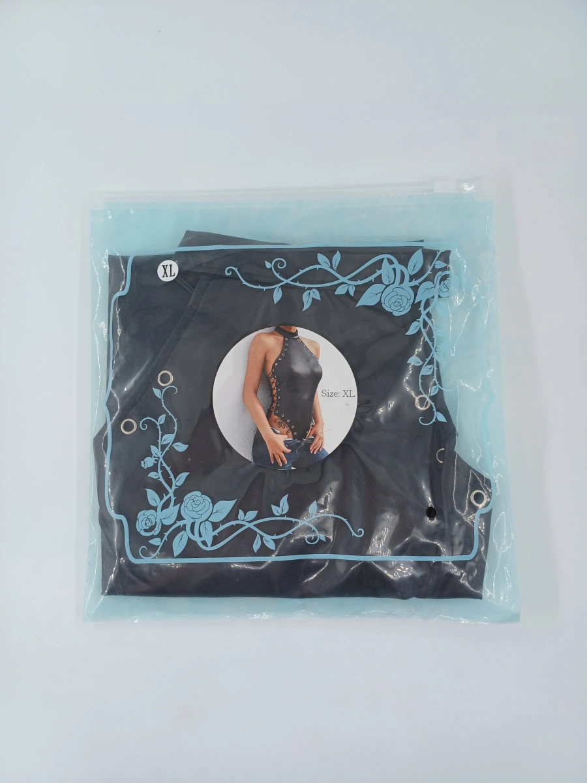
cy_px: 392
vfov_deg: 69.4
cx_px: 294
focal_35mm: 25
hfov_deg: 54.9
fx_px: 565
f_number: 1.8
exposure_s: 1/344
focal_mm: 4.65
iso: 50
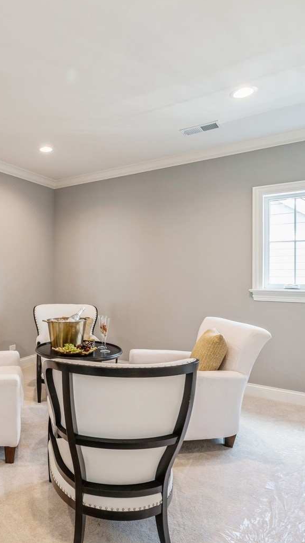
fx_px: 331
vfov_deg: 78.7
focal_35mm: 23
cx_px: 46
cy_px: 263
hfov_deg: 46.0
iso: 200
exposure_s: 1/3
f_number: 8
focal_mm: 14
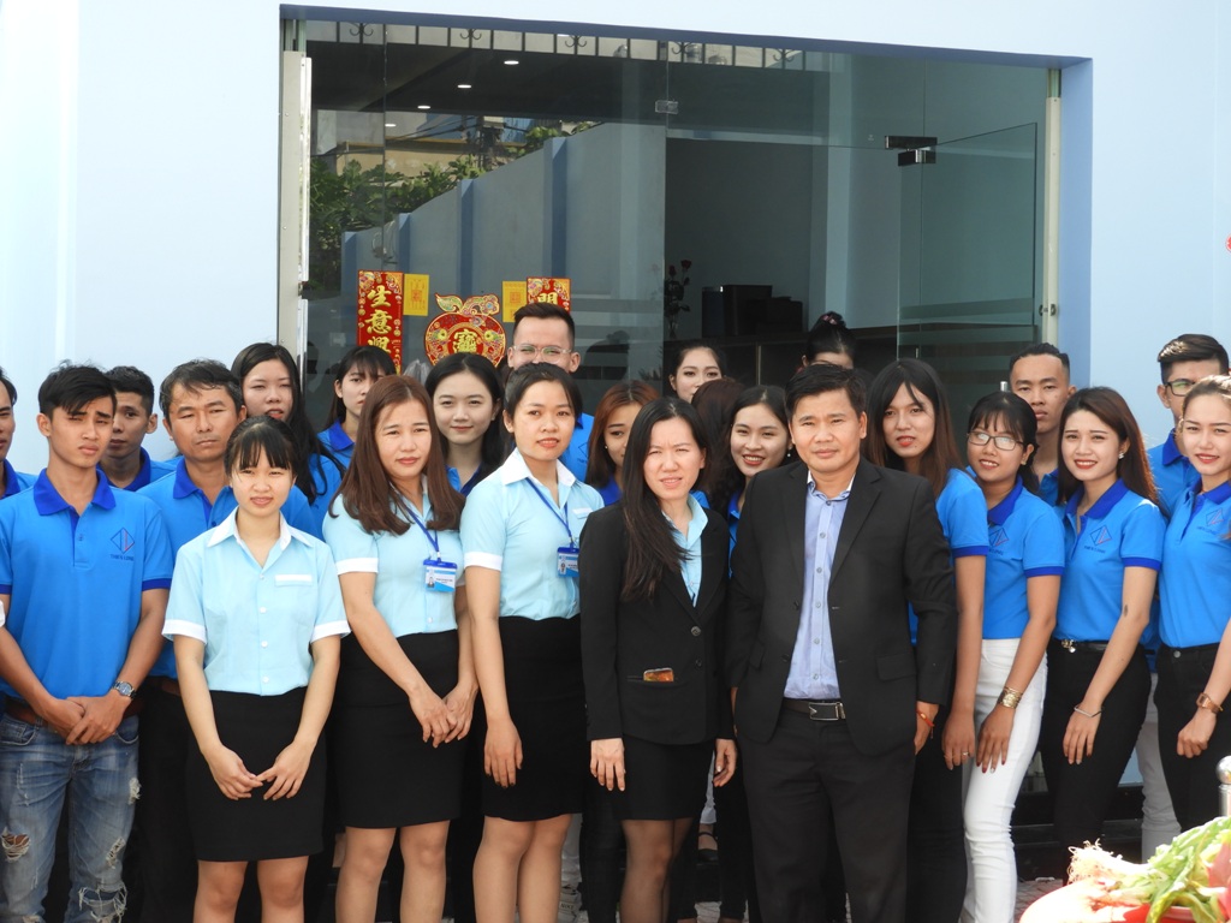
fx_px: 2312
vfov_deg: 22.6
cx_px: 616
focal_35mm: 65
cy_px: 462
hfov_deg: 29.8
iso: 100
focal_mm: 11.6
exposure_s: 1/200
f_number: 4.2
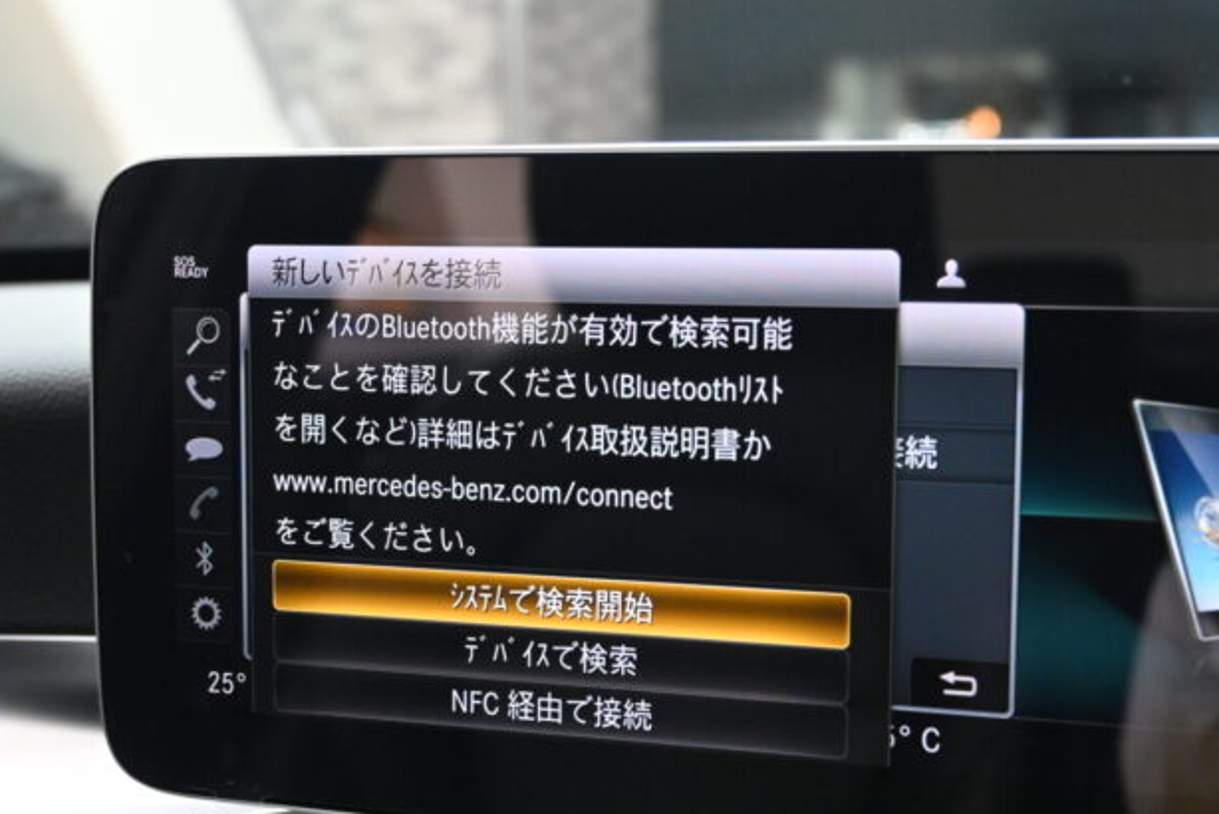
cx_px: 802
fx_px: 2033
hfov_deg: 33.1
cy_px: 523
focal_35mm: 60
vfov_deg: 22.6
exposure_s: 1/125
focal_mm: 24
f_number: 4.2
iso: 2000
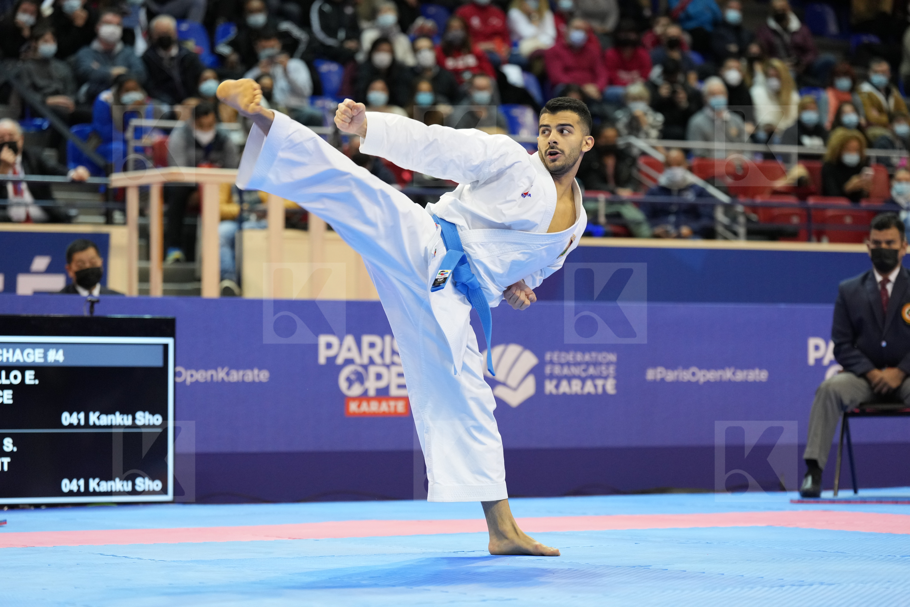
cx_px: 455
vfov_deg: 11.2
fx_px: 3083
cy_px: 304
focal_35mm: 122
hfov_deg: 16.8
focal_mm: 122
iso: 2500
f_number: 2.8
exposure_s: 1/500
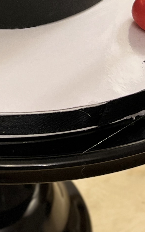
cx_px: -19
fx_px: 746
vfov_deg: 16.2
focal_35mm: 118
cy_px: -111
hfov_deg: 10.9
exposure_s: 1/50
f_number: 1.6
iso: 100
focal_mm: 5.1
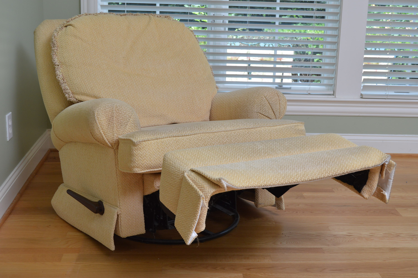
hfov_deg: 37.9
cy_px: 139
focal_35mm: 52
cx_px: 209
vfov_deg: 25.7
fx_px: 609
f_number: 6.3
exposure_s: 1/125
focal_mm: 35
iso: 400
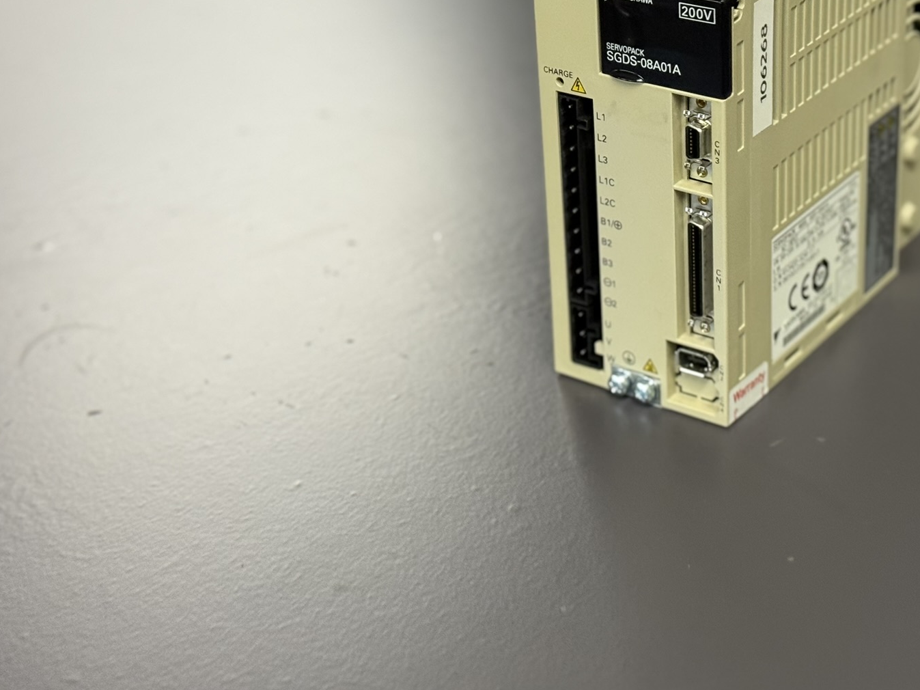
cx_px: 572
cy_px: 266
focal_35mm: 73
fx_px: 1940
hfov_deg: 26.6
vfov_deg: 20.1
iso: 160
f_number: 1.78
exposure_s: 1/50
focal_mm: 6.76
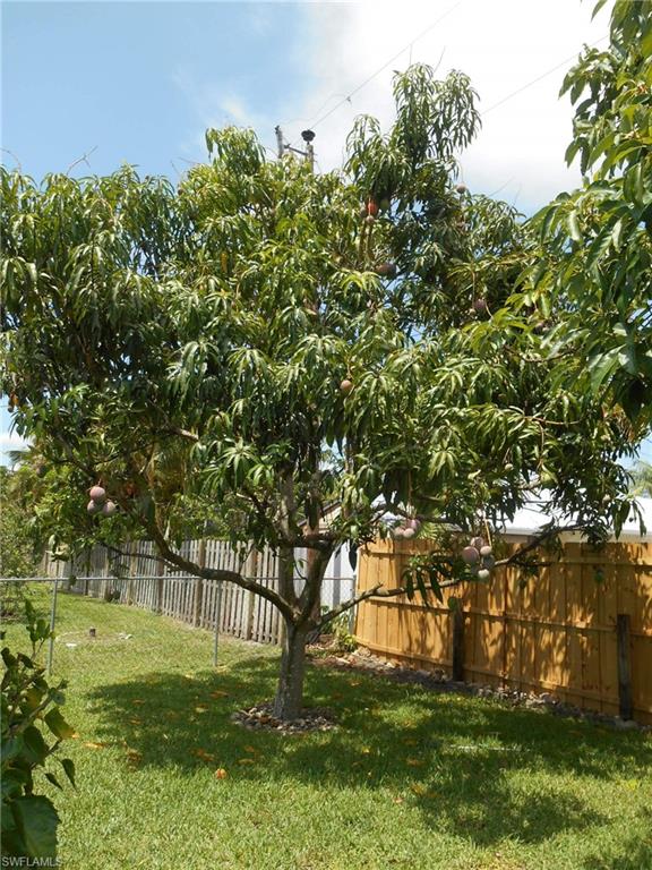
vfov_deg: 67.3
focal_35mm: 26
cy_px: 435
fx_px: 653
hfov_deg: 53.1
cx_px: 326
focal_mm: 4.7
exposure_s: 1/500
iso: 80
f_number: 3.4
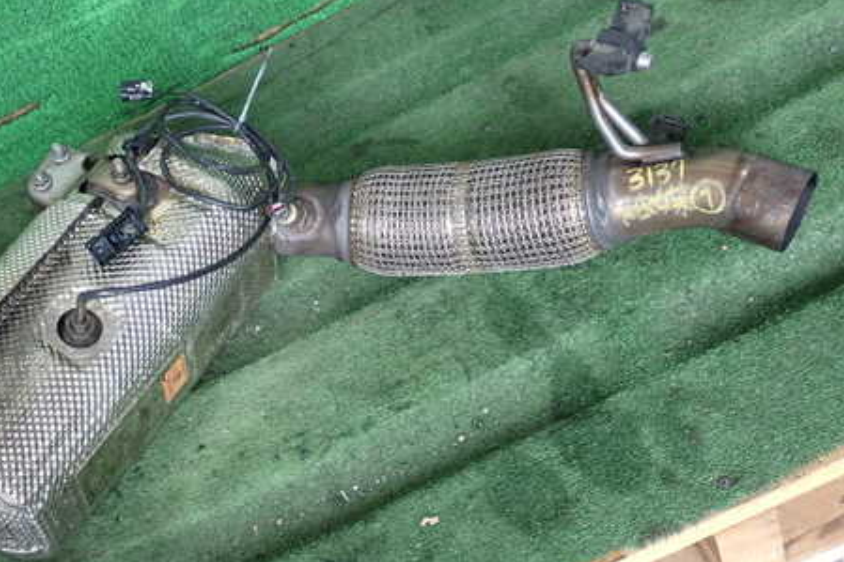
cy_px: 357
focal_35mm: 57
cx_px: 282
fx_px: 1336
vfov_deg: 23.7
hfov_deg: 34.7
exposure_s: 1/125
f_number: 2.8
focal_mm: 7.31
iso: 250
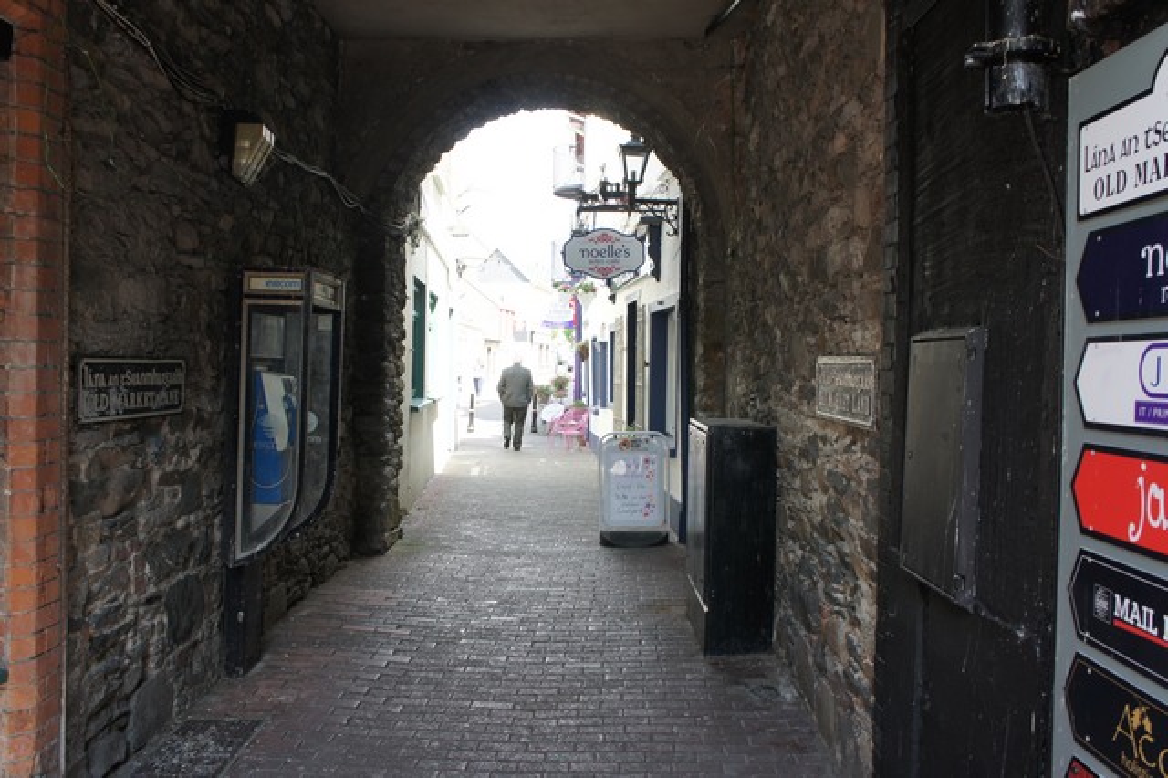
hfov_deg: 62.0
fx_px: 973
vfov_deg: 43.6
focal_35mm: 30
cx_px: 584
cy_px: 389
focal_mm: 20
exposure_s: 1/80
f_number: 5.6
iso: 200
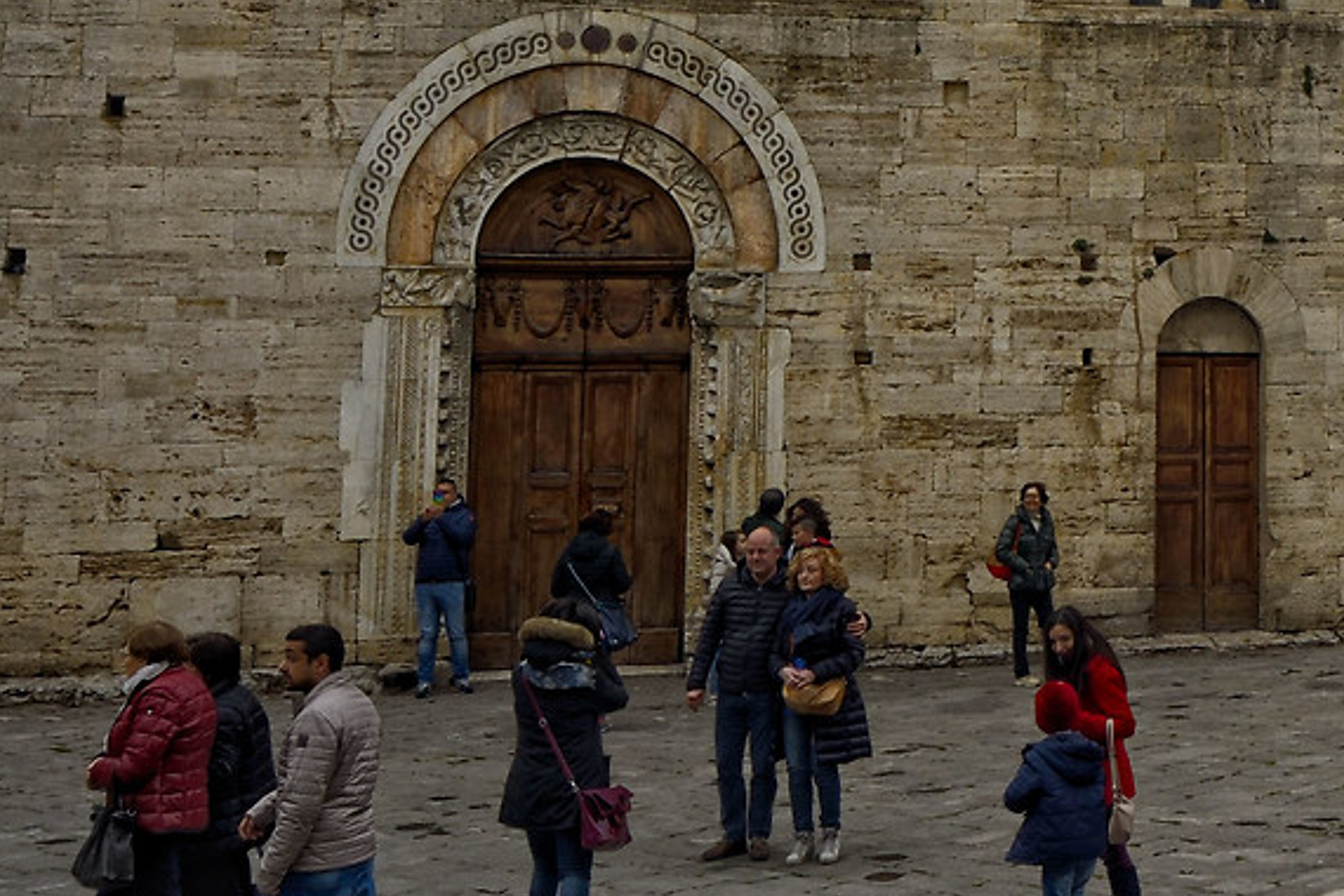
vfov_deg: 20.8
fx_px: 2352
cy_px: -8
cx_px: 1499
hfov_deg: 28.7
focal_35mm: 63
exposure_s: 1/200
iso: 100
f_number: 9
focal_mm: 15
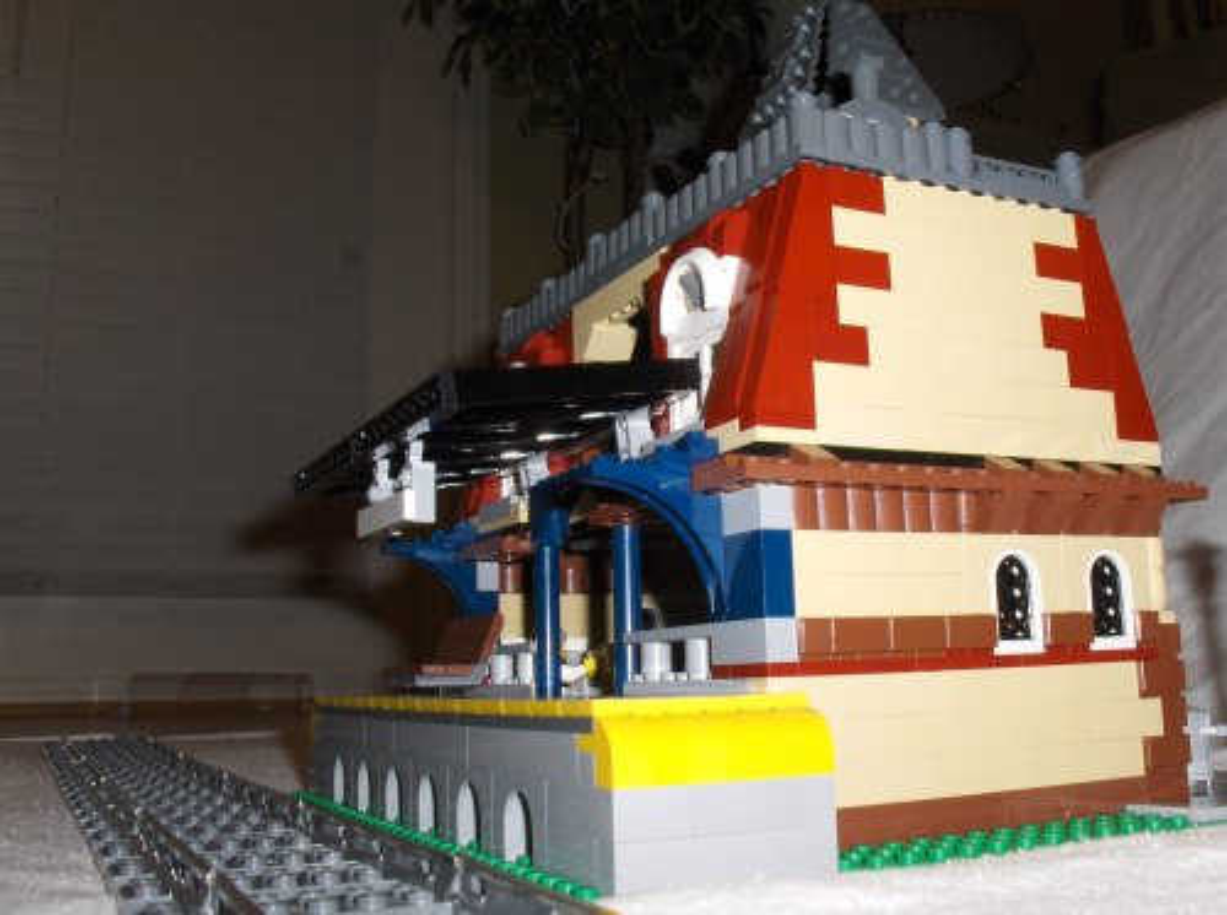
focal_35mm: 28
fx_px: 991
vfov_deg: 49.6
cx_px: 614
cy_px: 458
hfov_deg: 63.5
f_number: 5.6
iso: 50
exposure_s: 1/60
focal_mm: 5.8
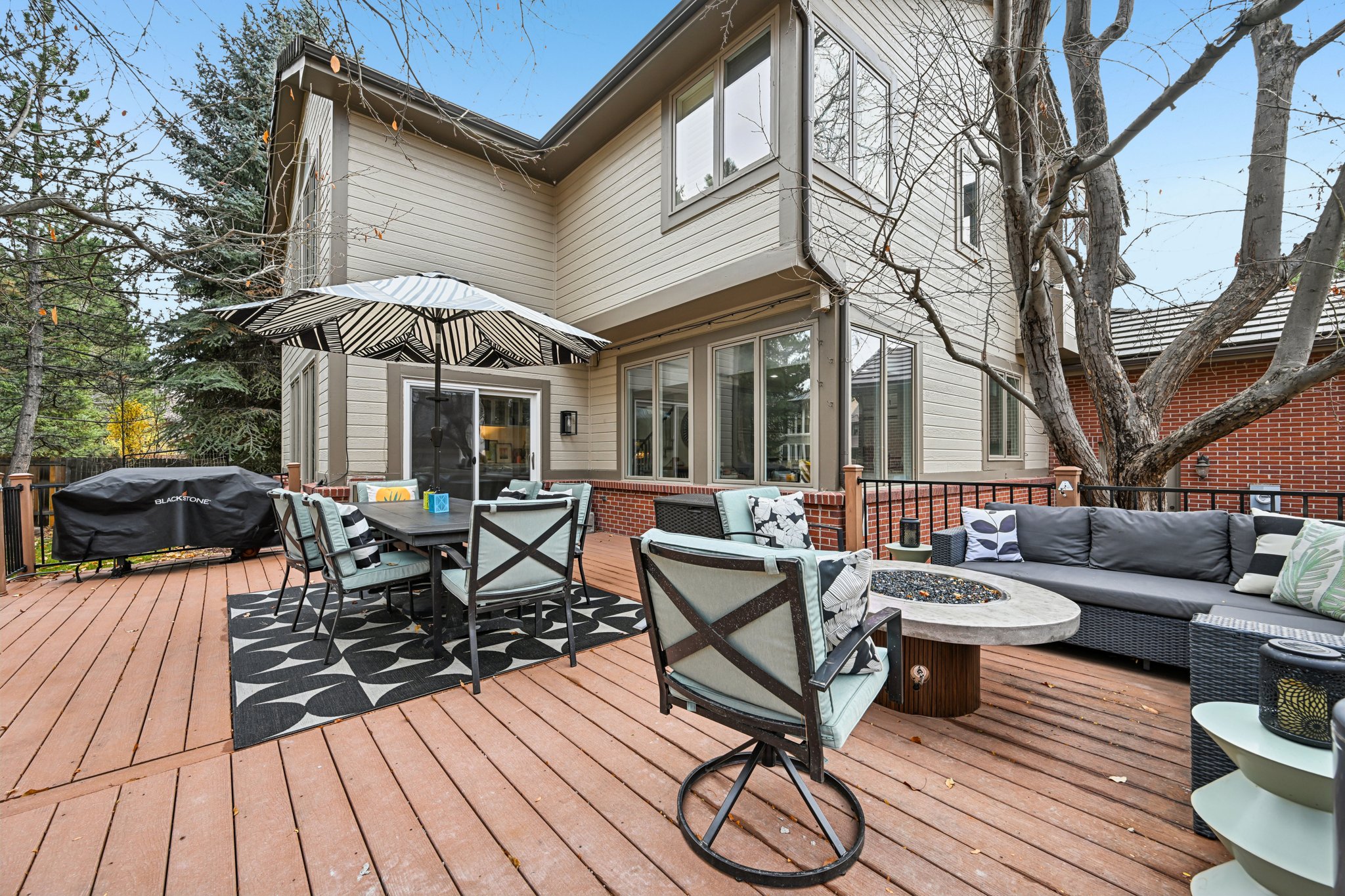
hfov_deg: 104.3
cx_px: 672
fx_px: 523
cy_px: 448
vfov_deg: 81.2
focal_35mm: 14
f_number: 8
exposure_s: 1/15
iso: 80
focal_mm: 14
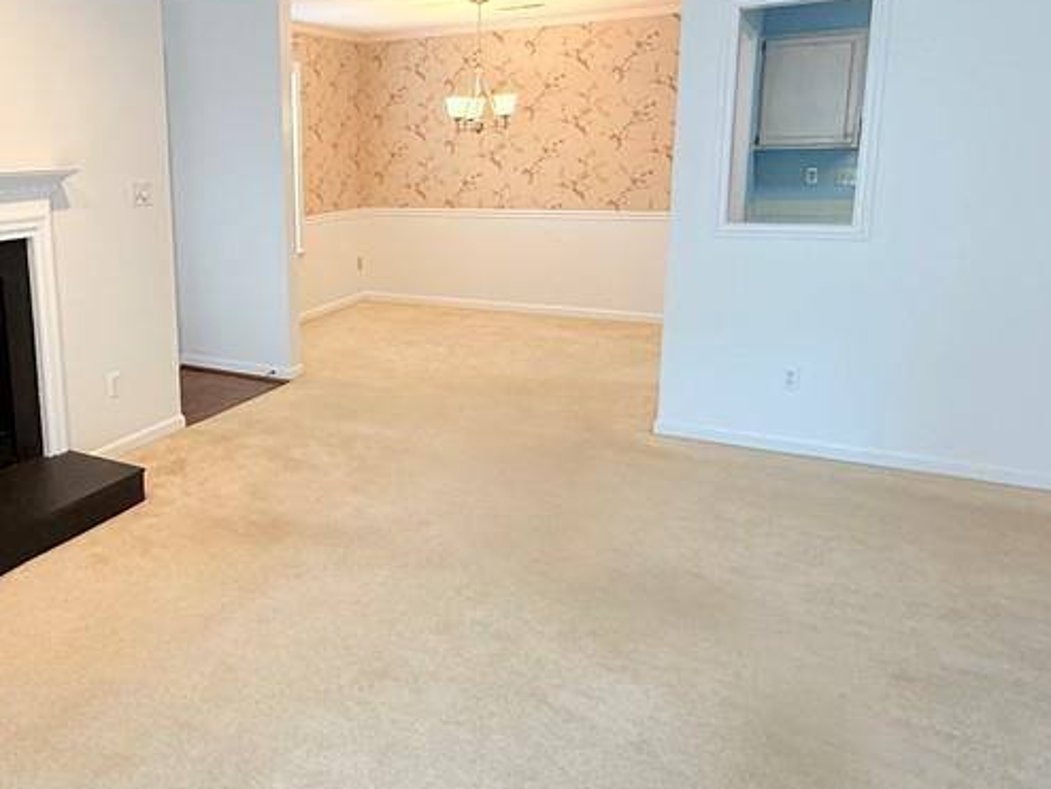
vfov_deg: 47.9
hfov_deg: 59.0
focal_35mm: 29
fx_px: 881
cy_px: 310
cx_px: 289
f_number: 2.2
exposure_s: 1/120
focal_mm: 2.22
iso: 320
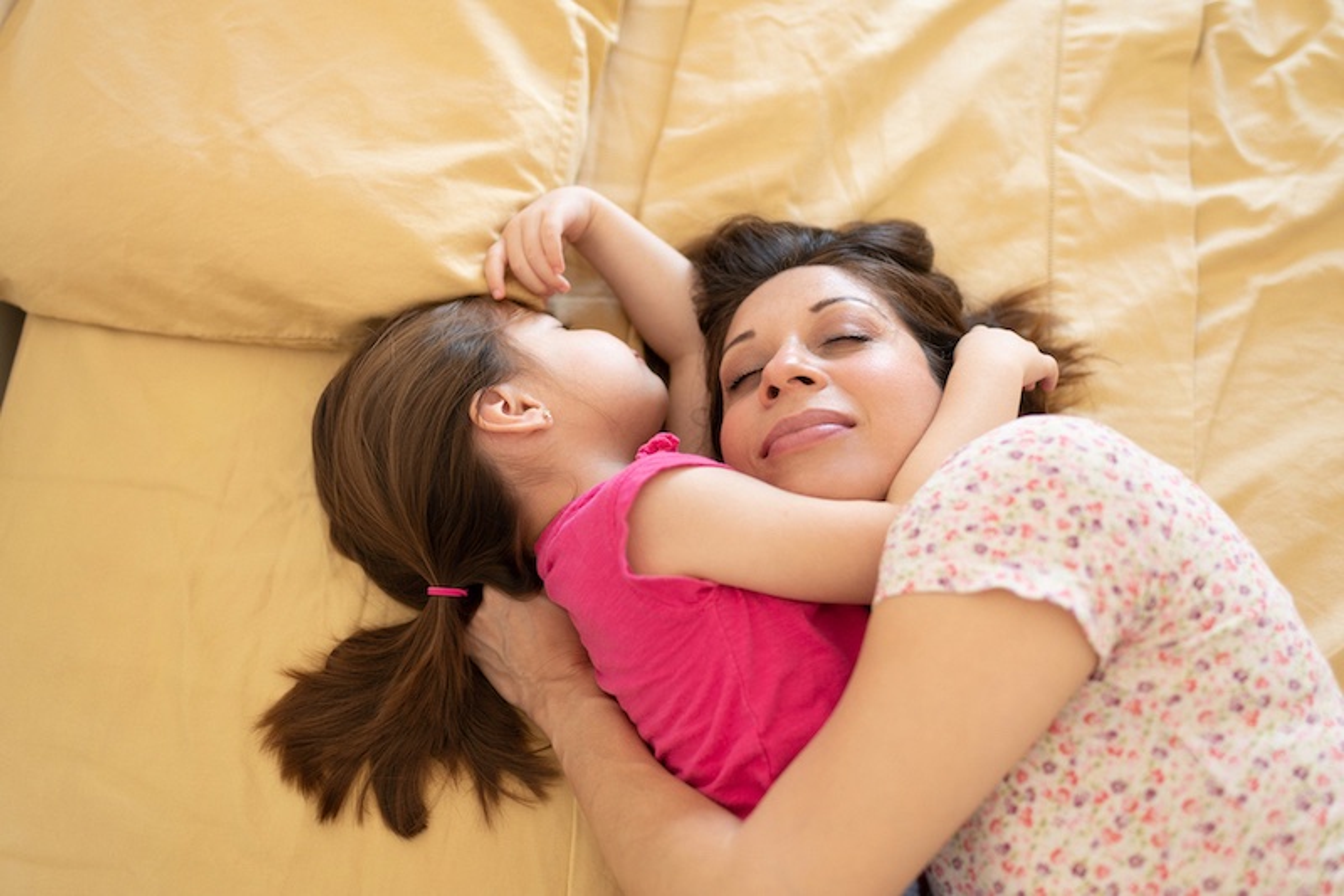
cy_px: 448
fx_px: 1306
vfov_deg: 37.8
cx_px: 672
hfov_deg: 54.4
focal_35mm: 35
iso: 250
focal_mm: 35
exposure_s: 1/160
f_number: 1.6
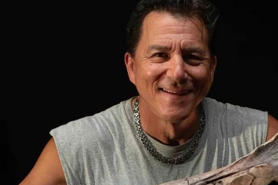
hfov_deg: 21.5
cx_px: 242
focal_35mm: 93
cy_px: 126
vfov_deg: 14.7
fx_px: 718
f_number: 8
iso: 1600
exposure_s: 1/60
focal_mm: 44.9
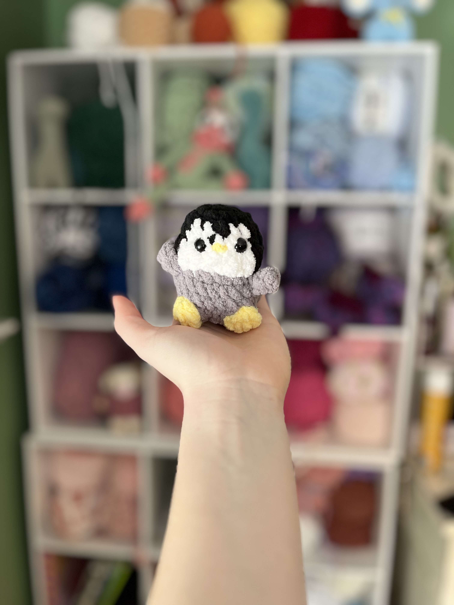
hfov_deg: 53.1
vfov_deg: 67.3
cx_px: 227
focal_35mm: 26
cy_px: 302
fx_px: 455
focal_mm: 5.1
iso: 80
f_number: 1.6
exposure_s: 1/60
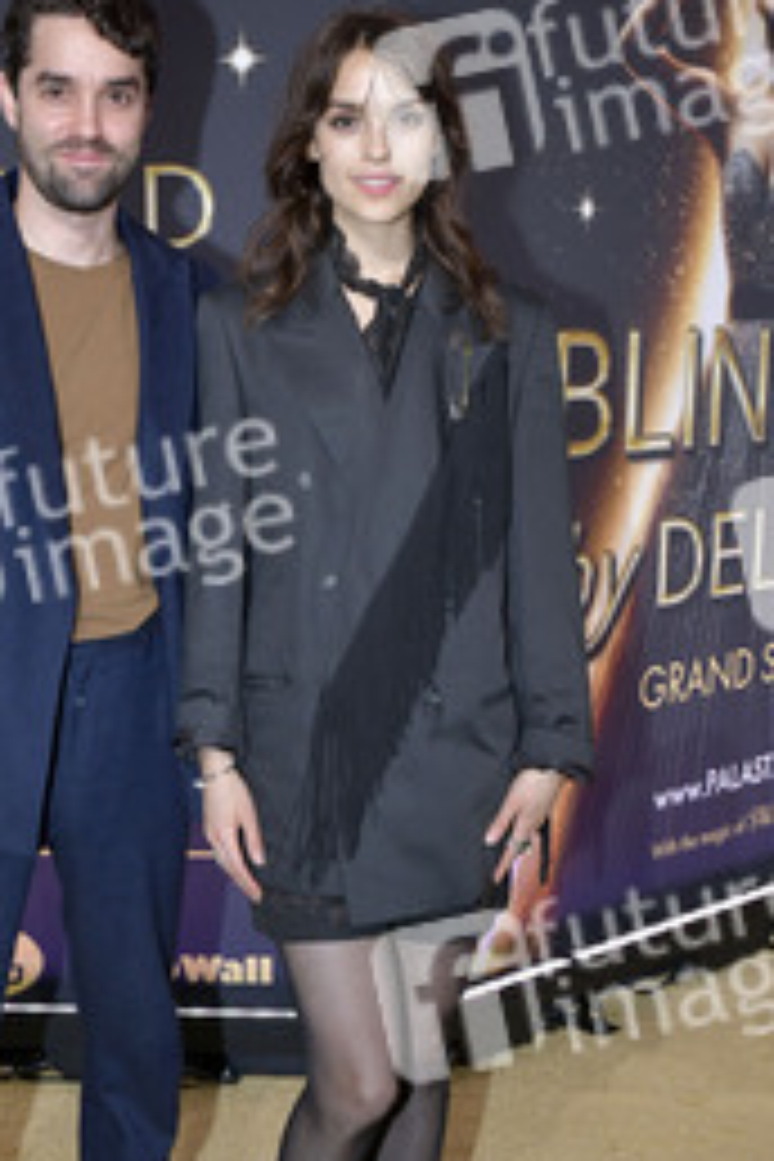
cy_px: 752
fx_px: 1548
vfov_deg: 40.7
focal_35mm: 48
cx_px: 194
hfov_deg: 27.7
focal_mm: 31
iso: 1250
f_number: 6.3
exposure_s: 1/250
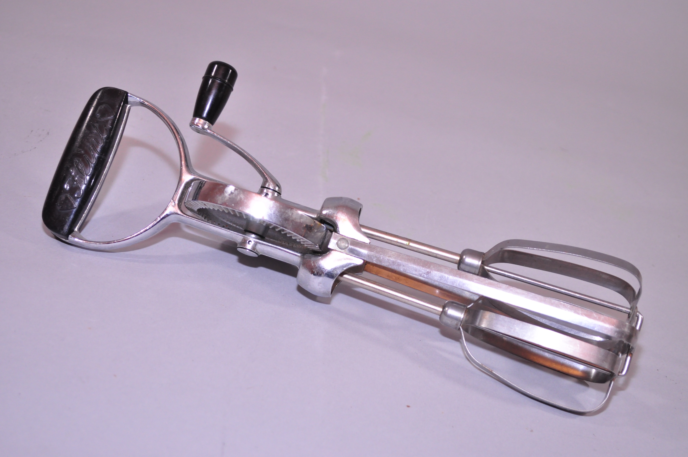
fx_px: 1145
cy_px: 228
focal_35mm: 60
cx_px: 344
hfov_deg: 33.4
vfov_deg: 22.6
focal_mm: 40
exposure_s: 1/125
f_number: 5.3
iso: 800
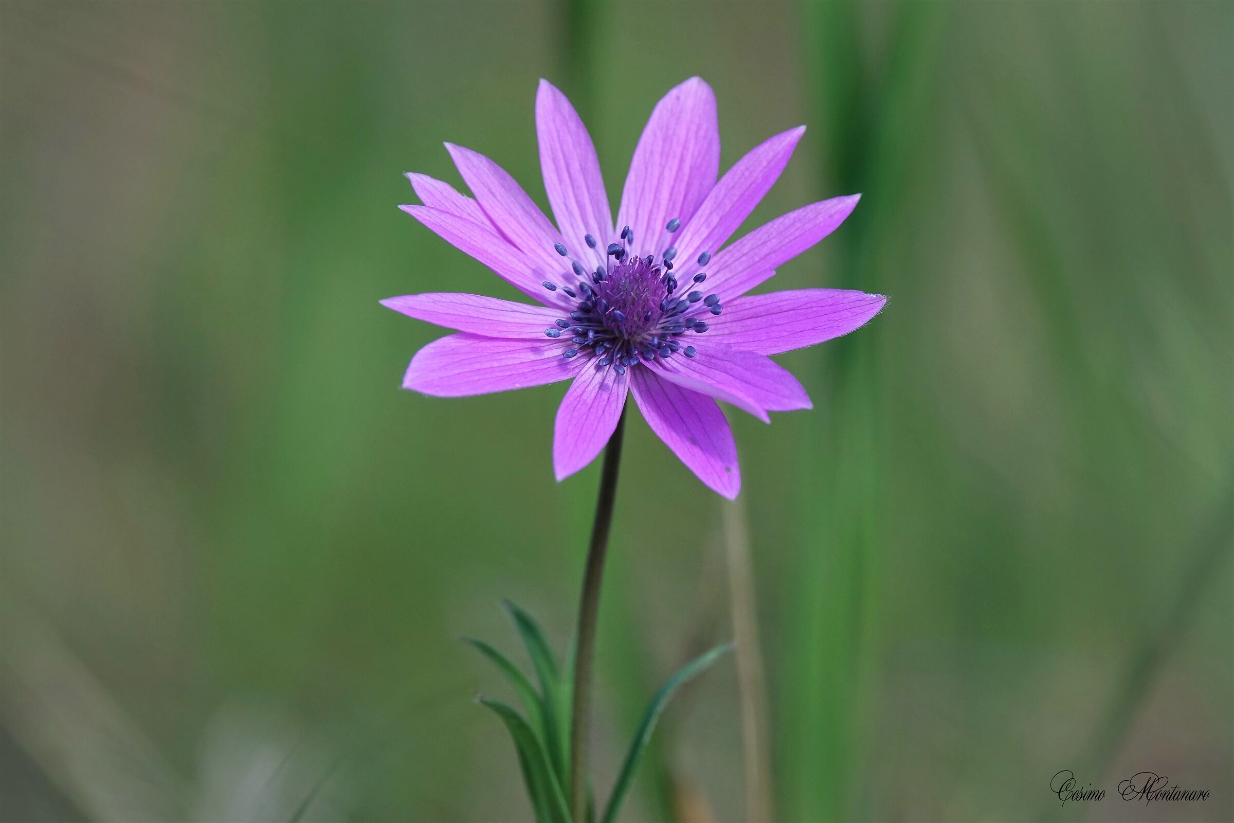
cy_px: 412
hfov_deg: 3.4
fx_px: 20531
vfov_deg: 2.3
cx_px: 617
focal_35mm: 599
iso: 125
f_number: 4
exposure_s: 1/250
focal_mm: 219.76
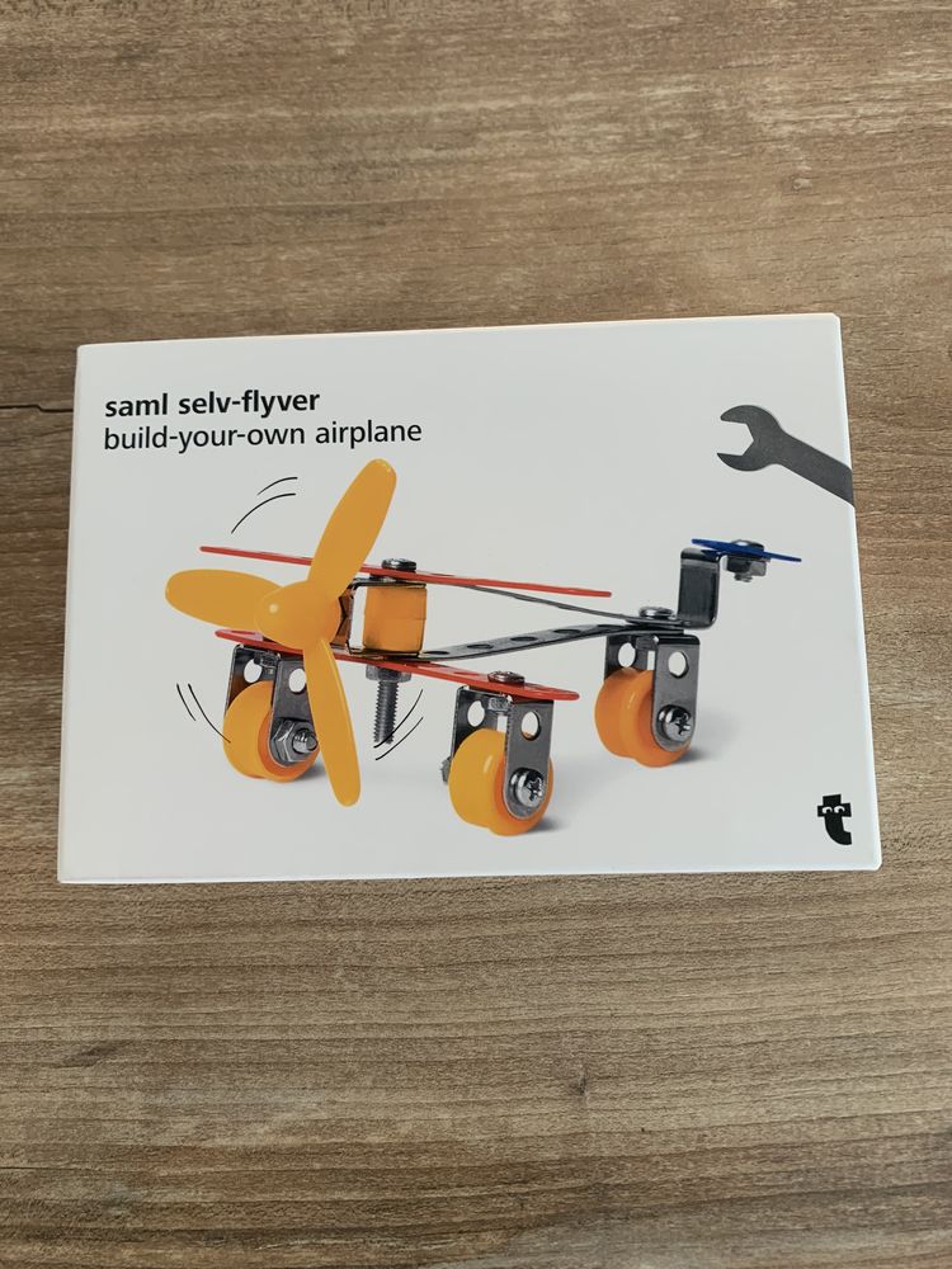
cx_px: 476
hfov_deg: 53.1
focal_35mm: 26
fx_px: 953
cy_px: 634
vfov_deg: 67.3
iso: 100
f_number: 1.8
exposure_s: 1/60
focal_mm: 4.25
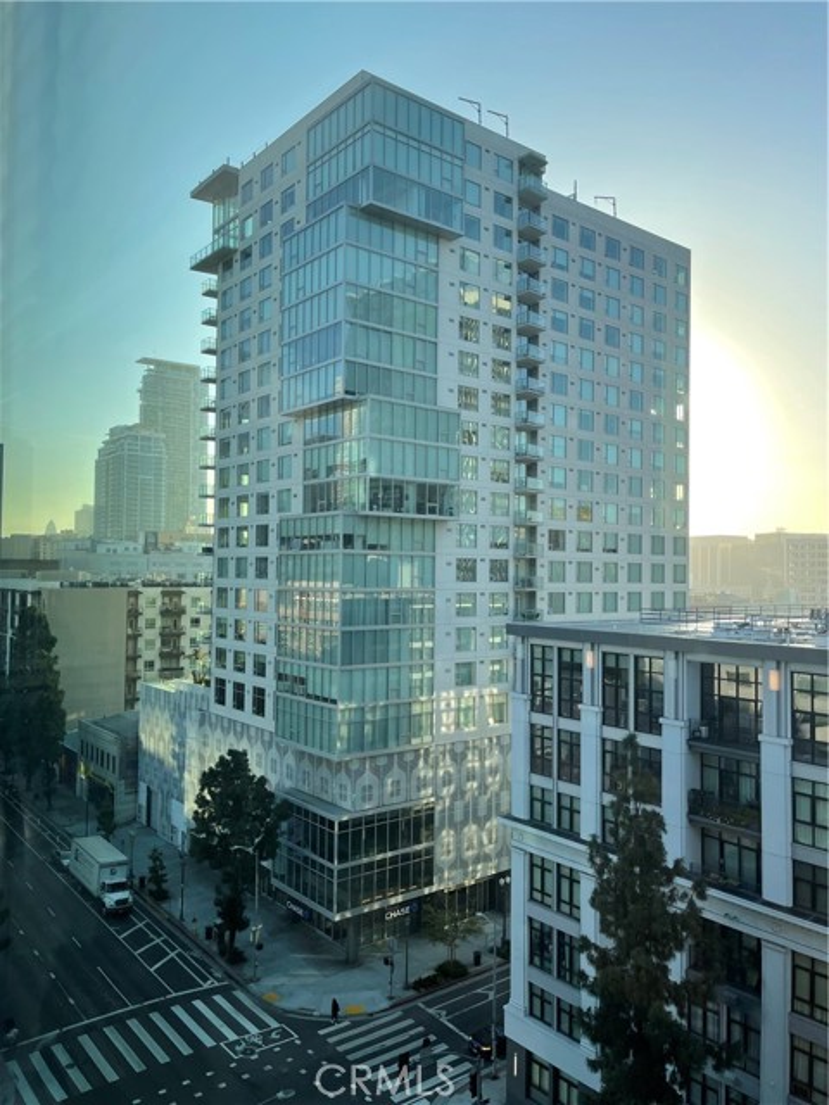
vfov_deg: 67.3
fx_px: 830
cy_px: 552
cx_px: 414
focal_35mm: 26
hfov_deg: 53.1
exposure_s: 1/953
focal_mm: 5.1
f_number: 1.6
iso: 32
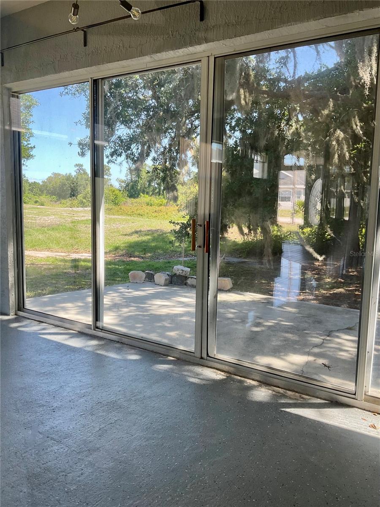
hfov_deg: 48.2
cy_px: 254
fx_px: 424
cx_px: 190
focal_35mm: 29
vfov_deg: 61.7
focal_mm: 3
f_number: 1.8
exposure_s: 1/120
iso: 25
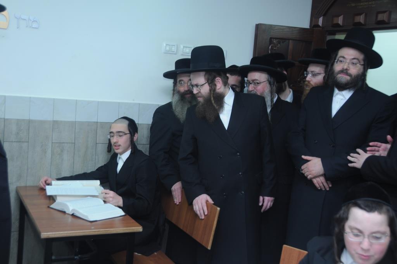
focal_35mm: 44
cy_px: 132
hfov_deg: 45.0
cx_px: 198
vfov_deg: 30.8
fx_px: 479
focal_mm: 29
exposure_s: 1/60
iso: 320
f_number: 4.5
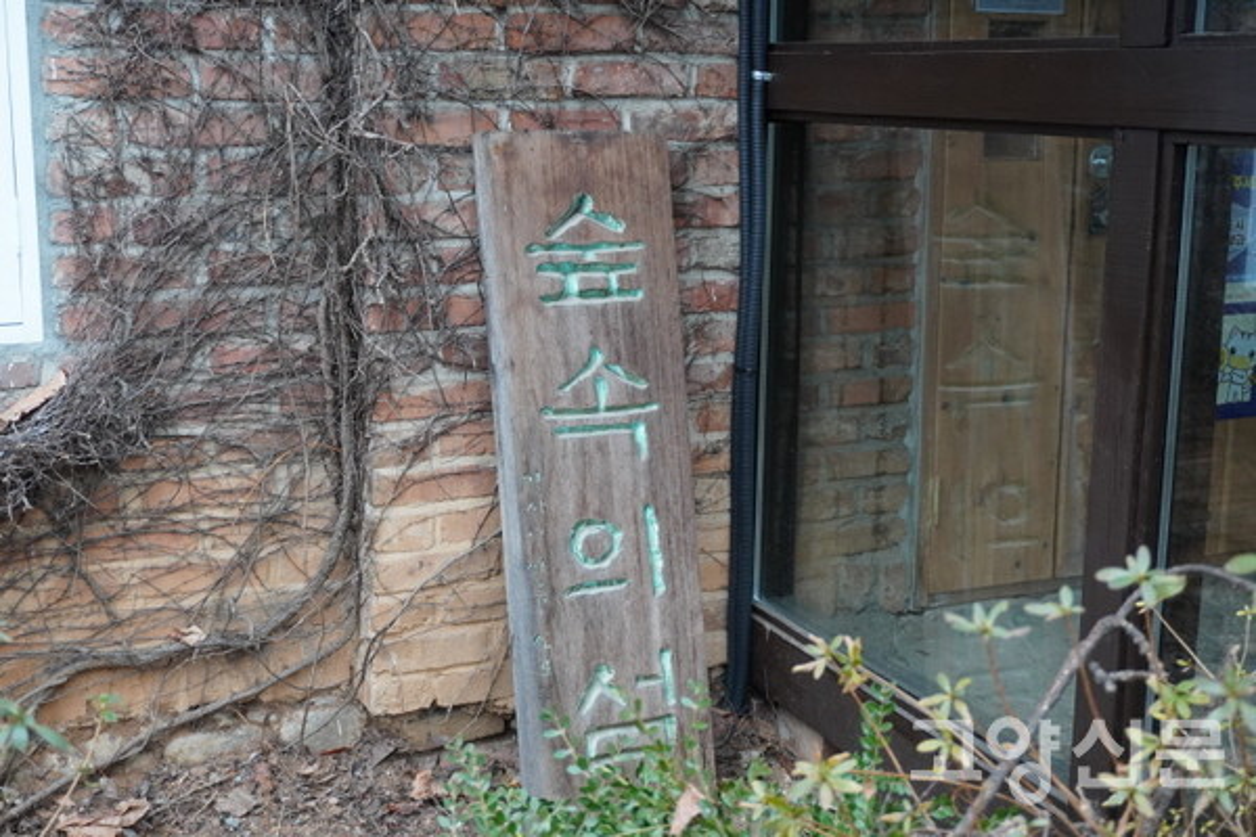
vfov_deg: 28.9
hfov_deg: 42.3
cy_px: 418
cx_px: 628
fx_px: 1622
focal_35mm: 46
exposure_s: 1/160
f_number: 5
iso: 1000
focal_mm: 31
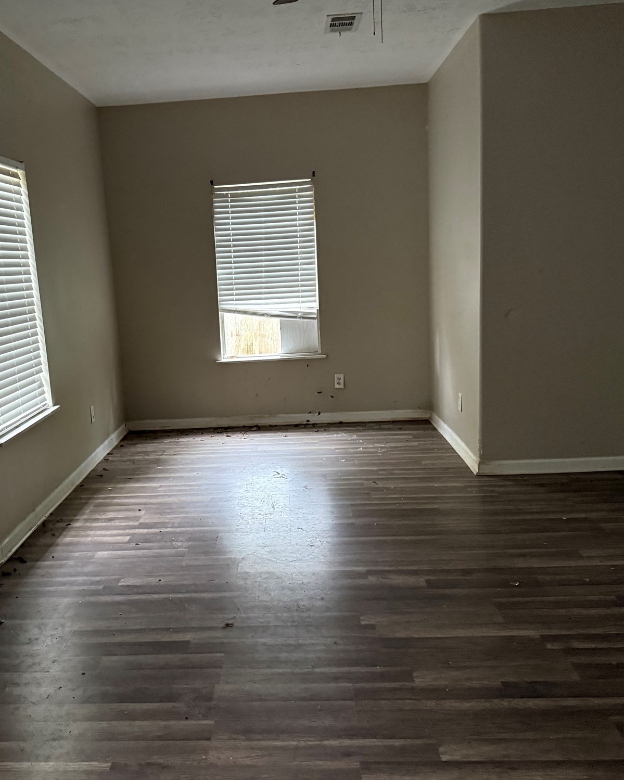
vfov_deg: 55.7
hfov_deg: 45.4
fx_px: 739
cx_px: 234
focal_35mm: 32
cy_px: 391
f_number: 1.78
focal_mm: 6.76
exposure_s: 1/47
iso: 800
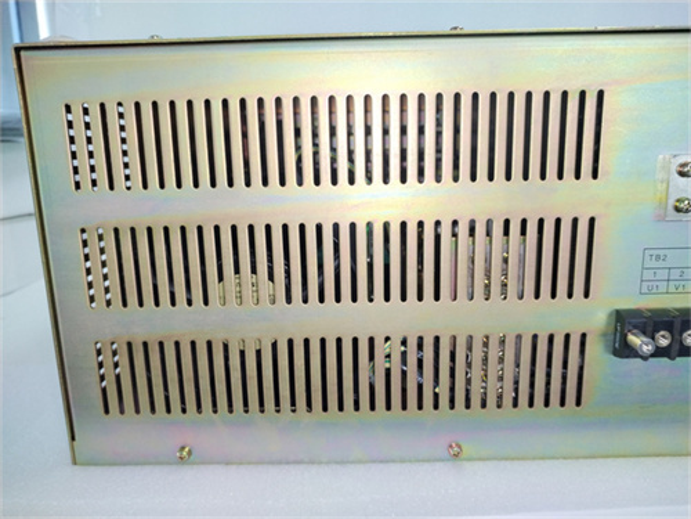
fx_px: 519
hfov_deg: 67.3
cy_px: 260
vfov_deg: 53.1
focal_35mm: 26
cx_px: 346
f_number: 1.8
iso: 320
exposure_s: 1/33.3
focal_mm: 4.75
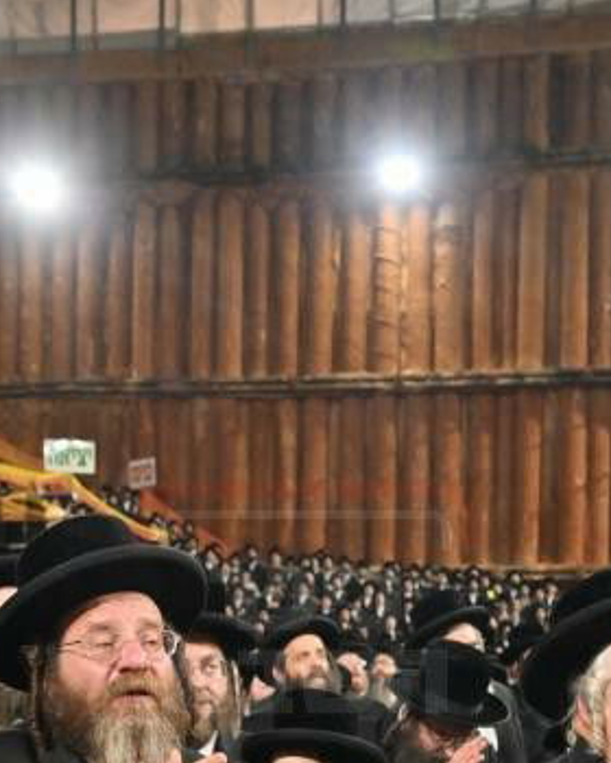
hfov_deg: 23.1
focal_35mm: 66
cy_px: 690
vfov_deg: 27.6
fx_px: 1492
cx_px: 314
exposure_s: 1/250
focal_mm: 24
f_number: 4
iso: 1600
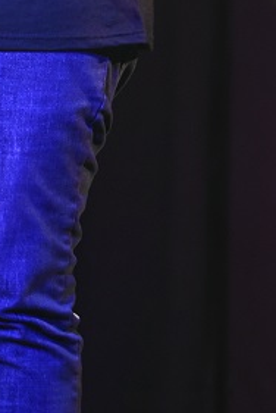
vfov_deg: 4.8
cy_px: -226
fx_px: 4932
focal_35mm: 430
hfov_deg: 3.2
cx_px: -10
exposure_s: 1/250
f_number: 2.8
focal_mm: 112
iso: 4500
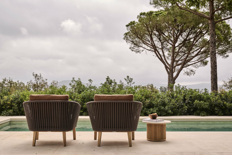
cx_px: 116
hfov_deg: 40.3
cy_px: 78
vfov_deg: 27.5
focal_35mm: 49
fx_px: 316
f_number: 10
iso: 320
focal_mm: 49
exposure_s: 1/320
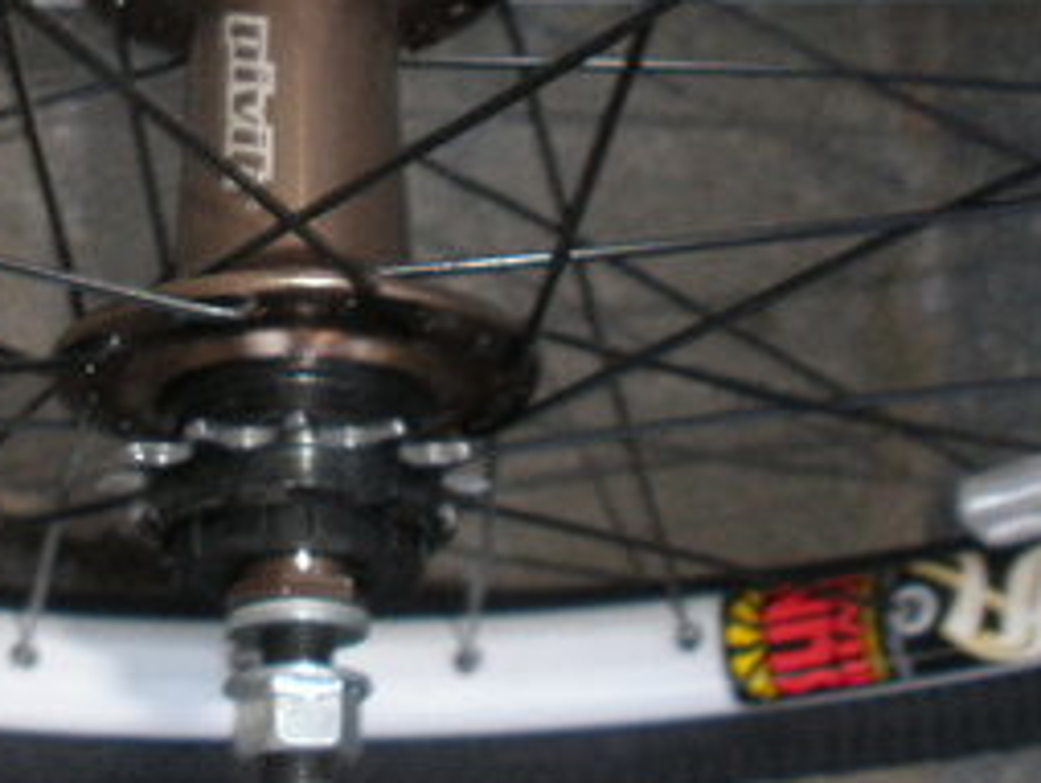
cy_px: 86
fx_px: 2559
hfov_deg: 22.8
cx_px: 250
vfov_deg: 17.2
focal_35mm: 85
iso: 160
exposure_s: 1/30
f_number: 3.5
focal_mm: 6.3
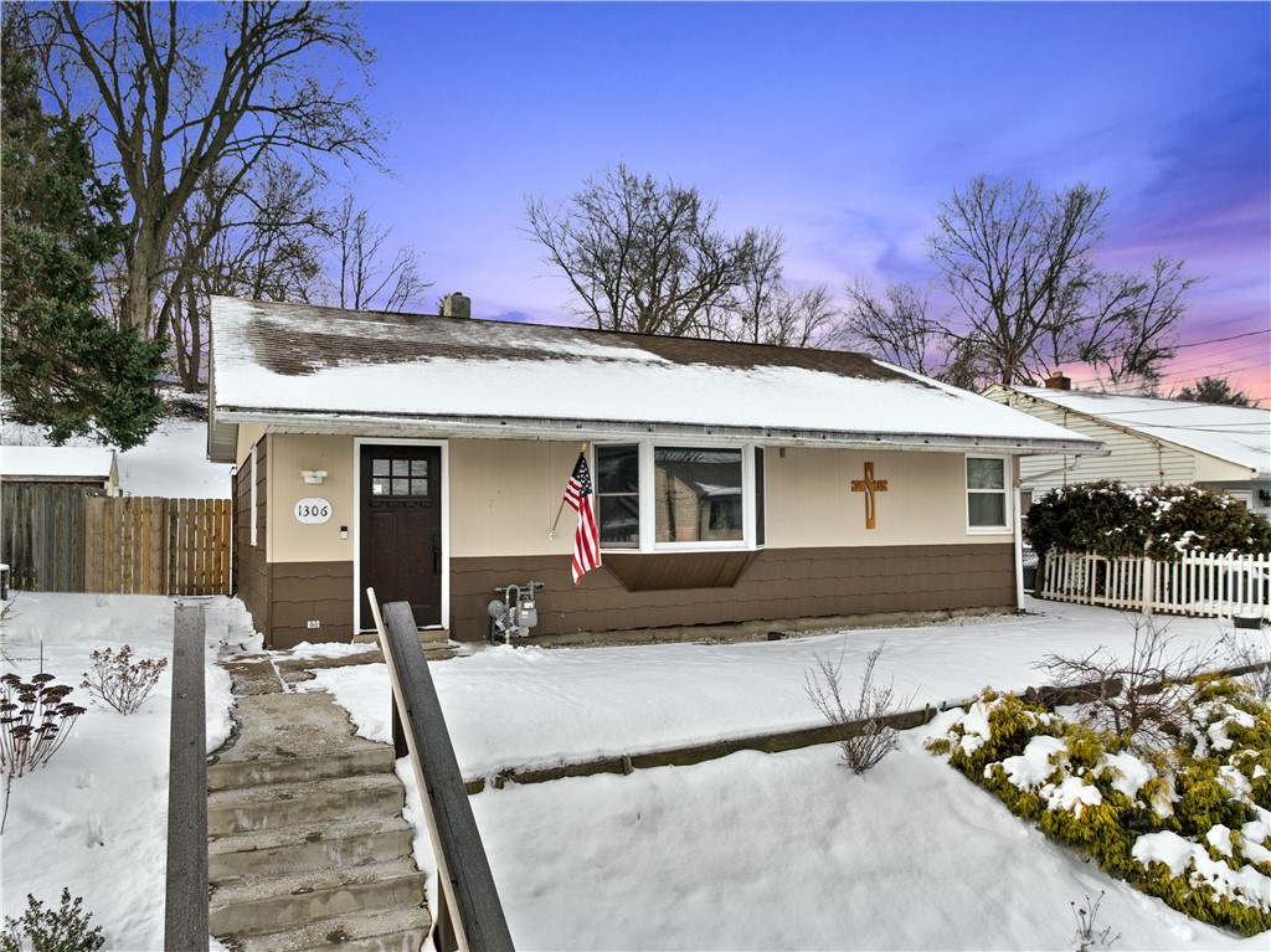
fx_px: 881
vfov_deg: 56.8
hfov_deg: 71.6
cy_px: 476
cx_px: 636
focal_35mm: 24
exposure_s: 1/800
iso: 100
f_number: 2.8
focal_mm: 12.29
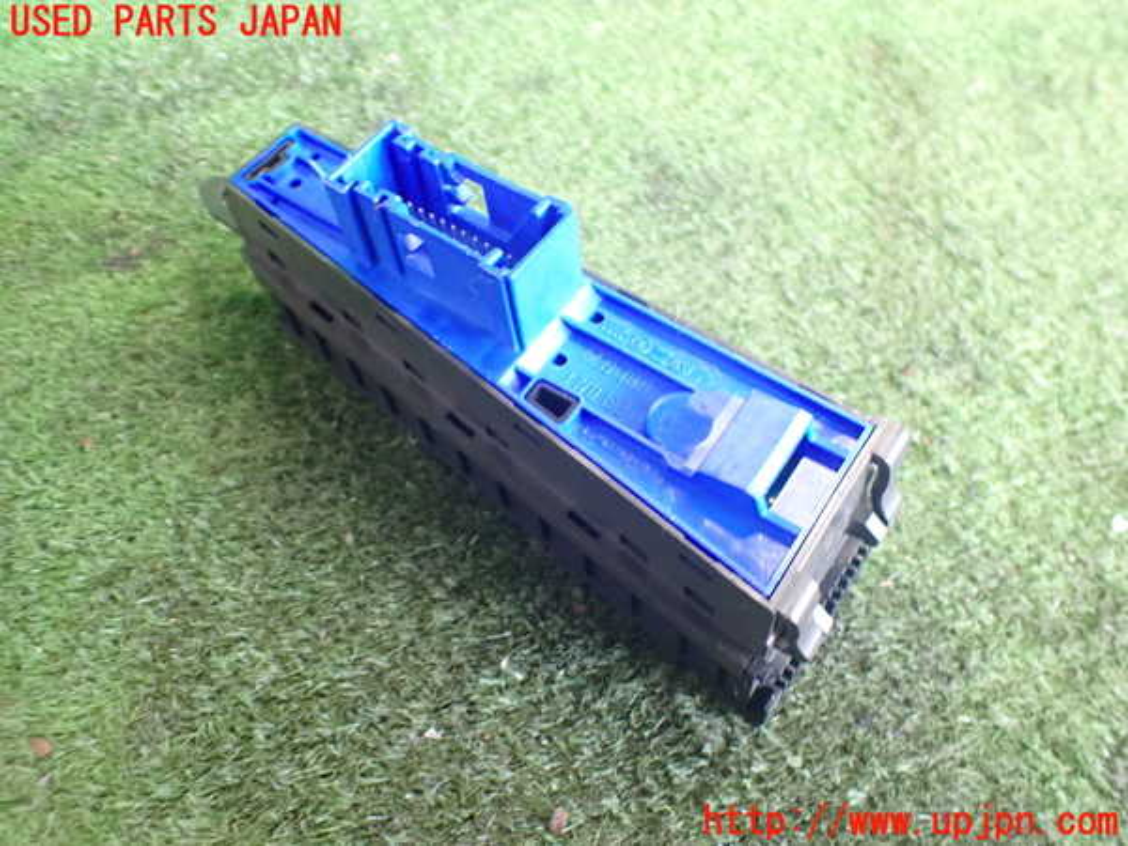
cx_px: 564
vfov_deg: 46.8
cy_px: 423
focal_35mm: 30
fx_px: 978
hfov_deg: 60.0
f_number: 2.3
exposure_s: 1/50
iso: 800
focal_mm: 5.4
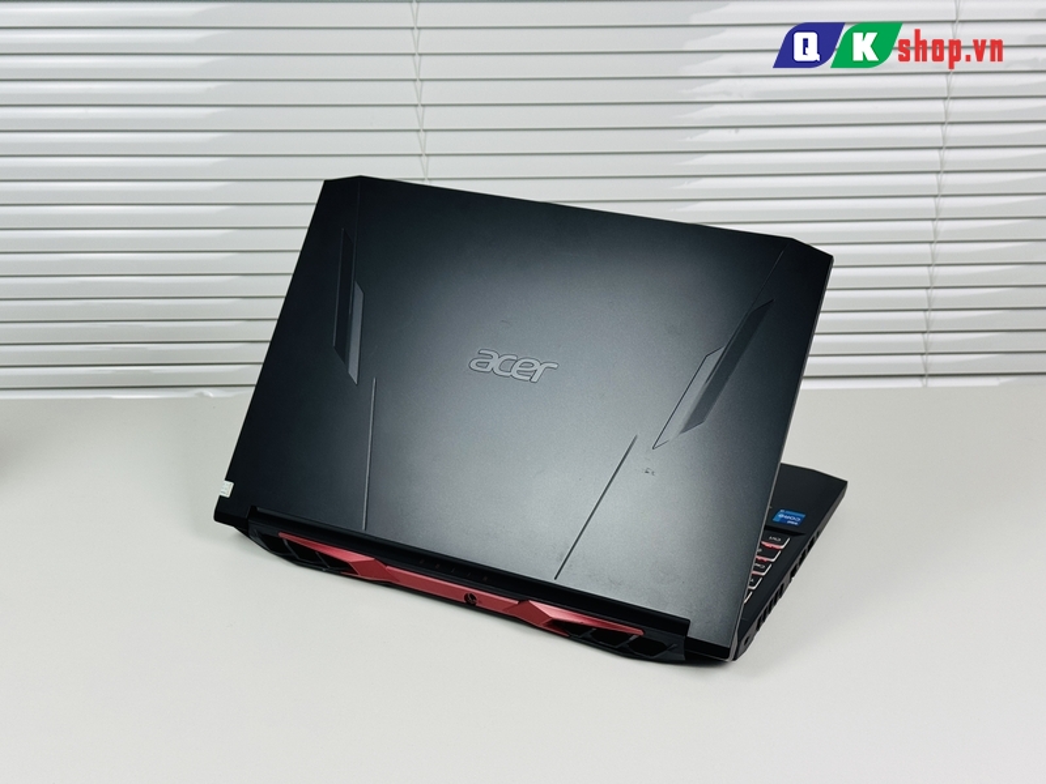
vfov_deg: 30.3
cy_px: 392
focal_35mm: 48
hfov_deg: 39.7
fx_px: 1450
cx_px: 523
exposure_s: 1/213
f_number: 1.78
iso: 64
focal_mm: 6.76
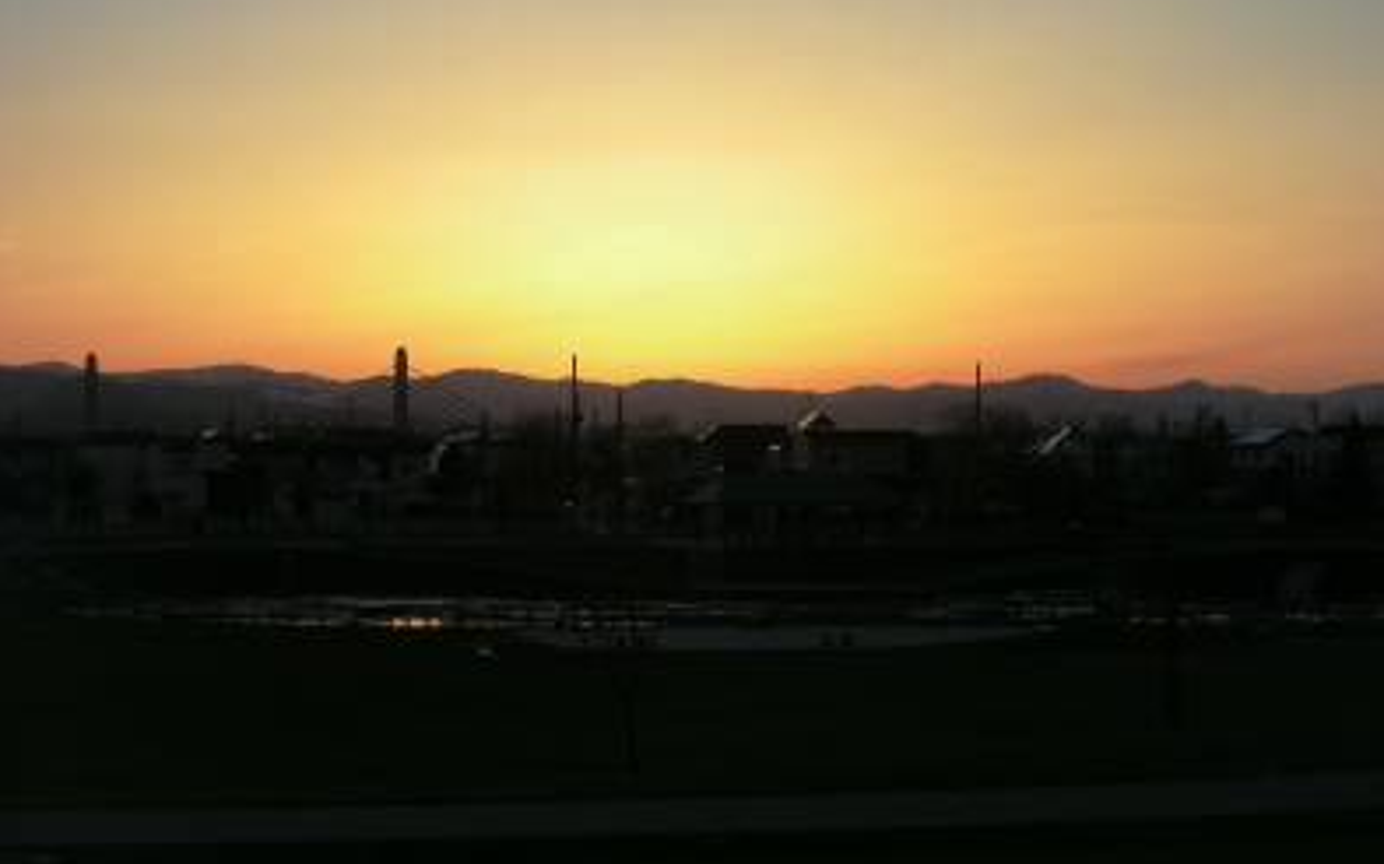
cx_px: 696
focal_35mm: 85
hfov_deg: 24.4
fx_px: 3205
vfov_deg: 15.3
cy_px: 358
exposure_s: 1/144
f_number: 3.5
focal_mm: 13.2
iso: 50
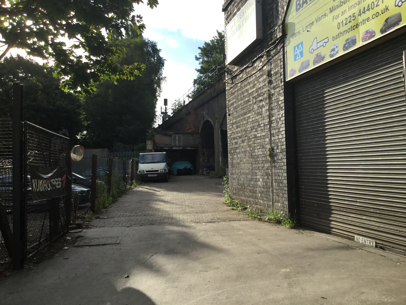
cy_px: 152
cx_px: 203
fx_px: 364
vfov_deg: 45.4
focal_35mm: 31
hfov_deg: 58.4
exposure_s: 1/867
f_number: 2.4
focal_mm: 3.3
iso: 25
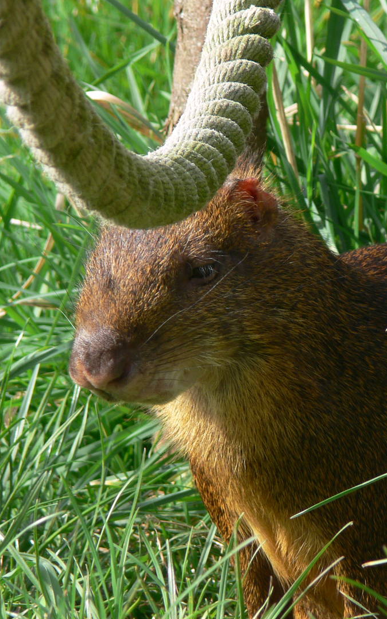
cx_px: 293
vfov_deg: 3.2
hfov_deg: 2.0
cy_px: 330
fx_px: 11152
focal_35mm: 661
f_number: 5.6
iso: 80
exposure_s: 1/125
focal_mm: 88.8
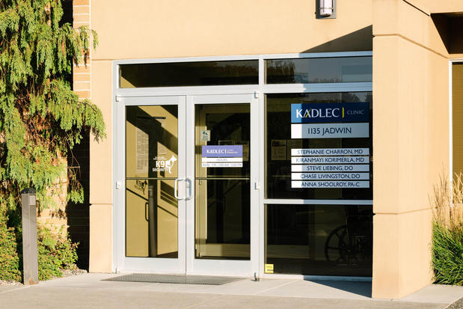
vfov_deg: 15.2
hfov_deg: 22.6
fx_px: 1158
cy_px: 154
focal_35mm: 90
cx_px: 232
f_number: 7.1
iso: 640
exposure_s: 1/800
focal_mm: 90
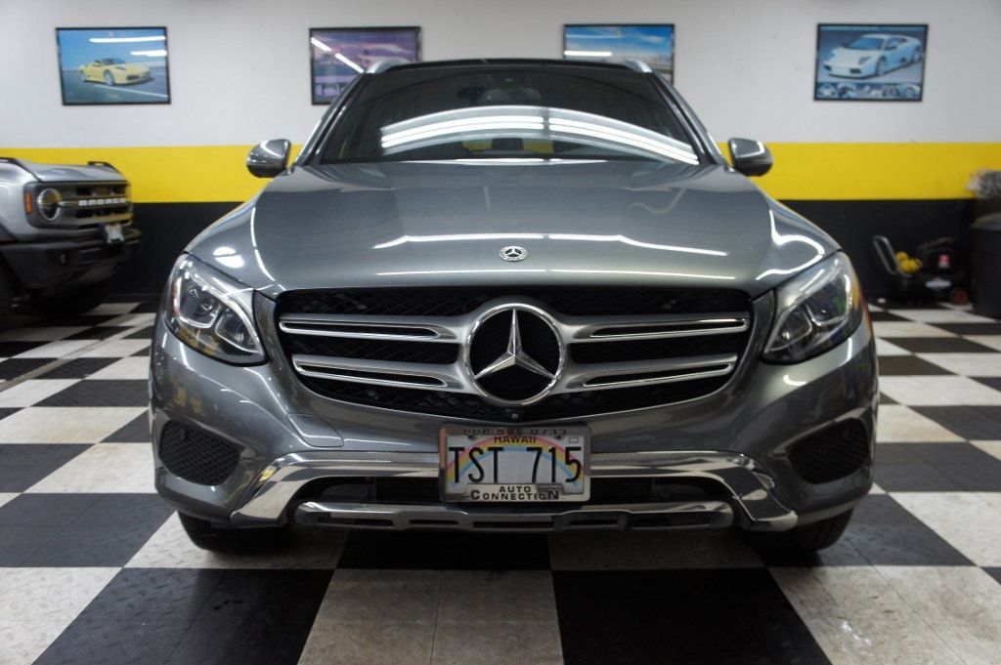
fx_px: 875
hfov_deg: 59.5
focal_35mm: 32
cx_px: 500
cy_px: 332
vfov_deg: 41.6
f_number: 4
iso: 400
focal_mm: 21
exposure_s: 1/40
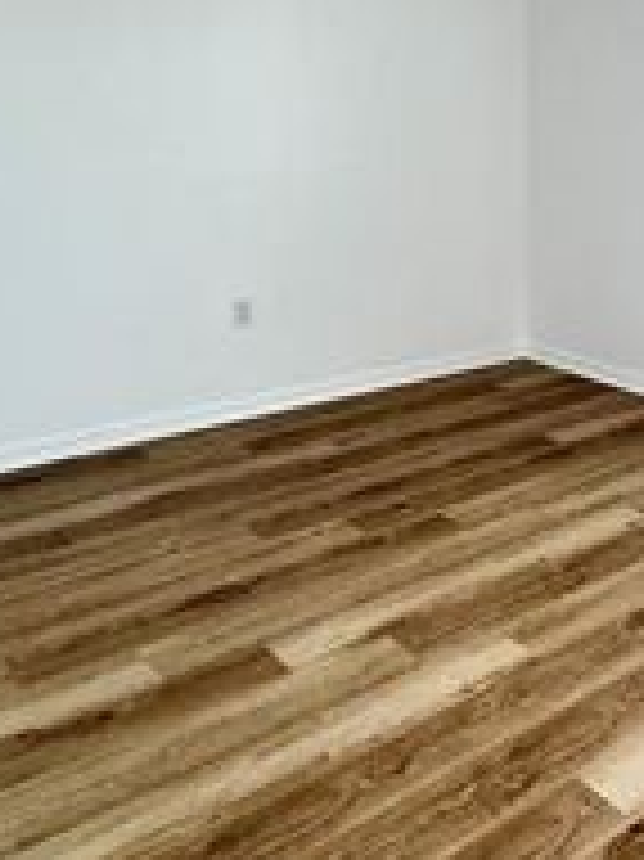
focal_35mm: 39
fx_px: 968
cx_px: 651
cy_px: 216
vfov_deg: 46.2
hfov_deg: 33.5
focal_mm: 2.22
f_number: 2.2
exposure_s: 1/99
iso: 160
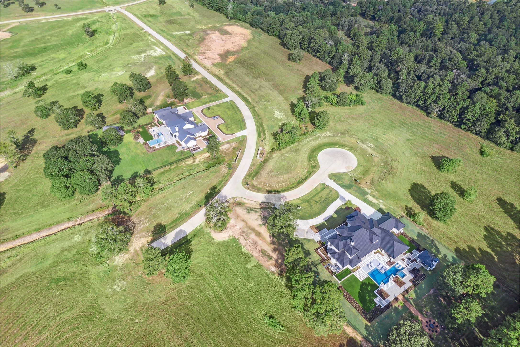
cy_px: 174
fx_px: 318
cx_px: 260
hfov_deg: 78.6
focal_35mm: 22
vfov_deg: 57.2
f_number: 2.8
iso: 120
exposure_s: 1/1250
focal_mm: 8.4
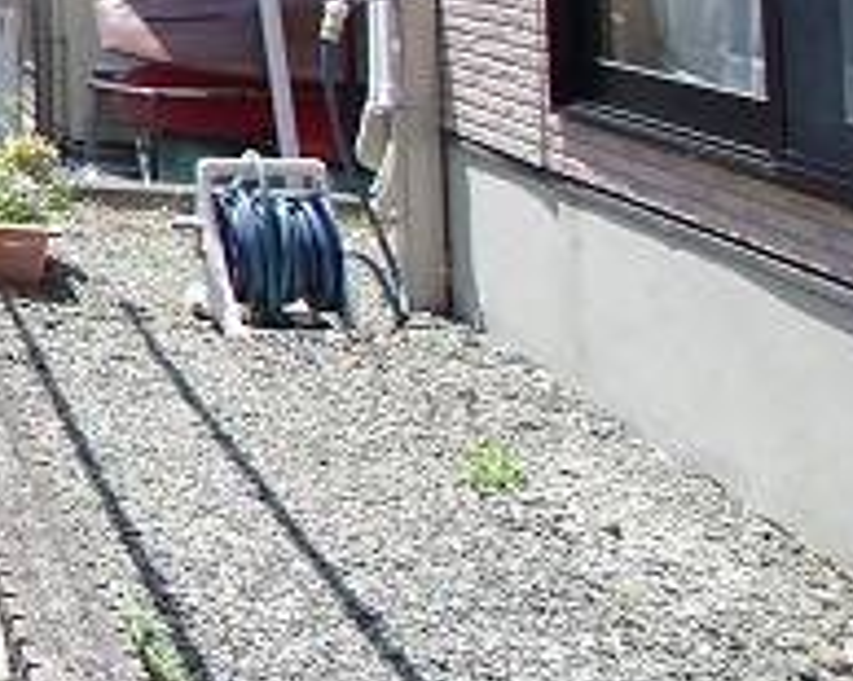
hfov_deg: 18.8
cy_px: -248
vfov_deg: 20.5
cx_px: -827
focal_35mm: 67
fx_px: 1691
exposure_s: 1/200
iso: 100
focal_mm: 10
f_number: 7.1
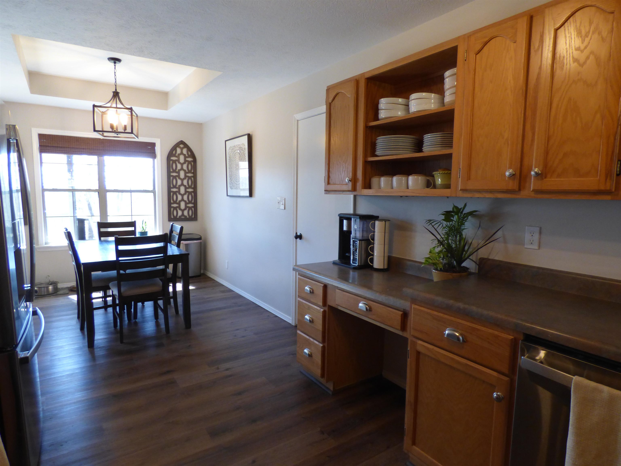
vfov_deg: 66.0
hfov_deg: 81.7
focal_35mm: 20
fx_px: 359
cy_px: 233
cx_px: 310
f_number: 2.8
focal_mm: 3.58
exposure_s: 1/60
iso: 250
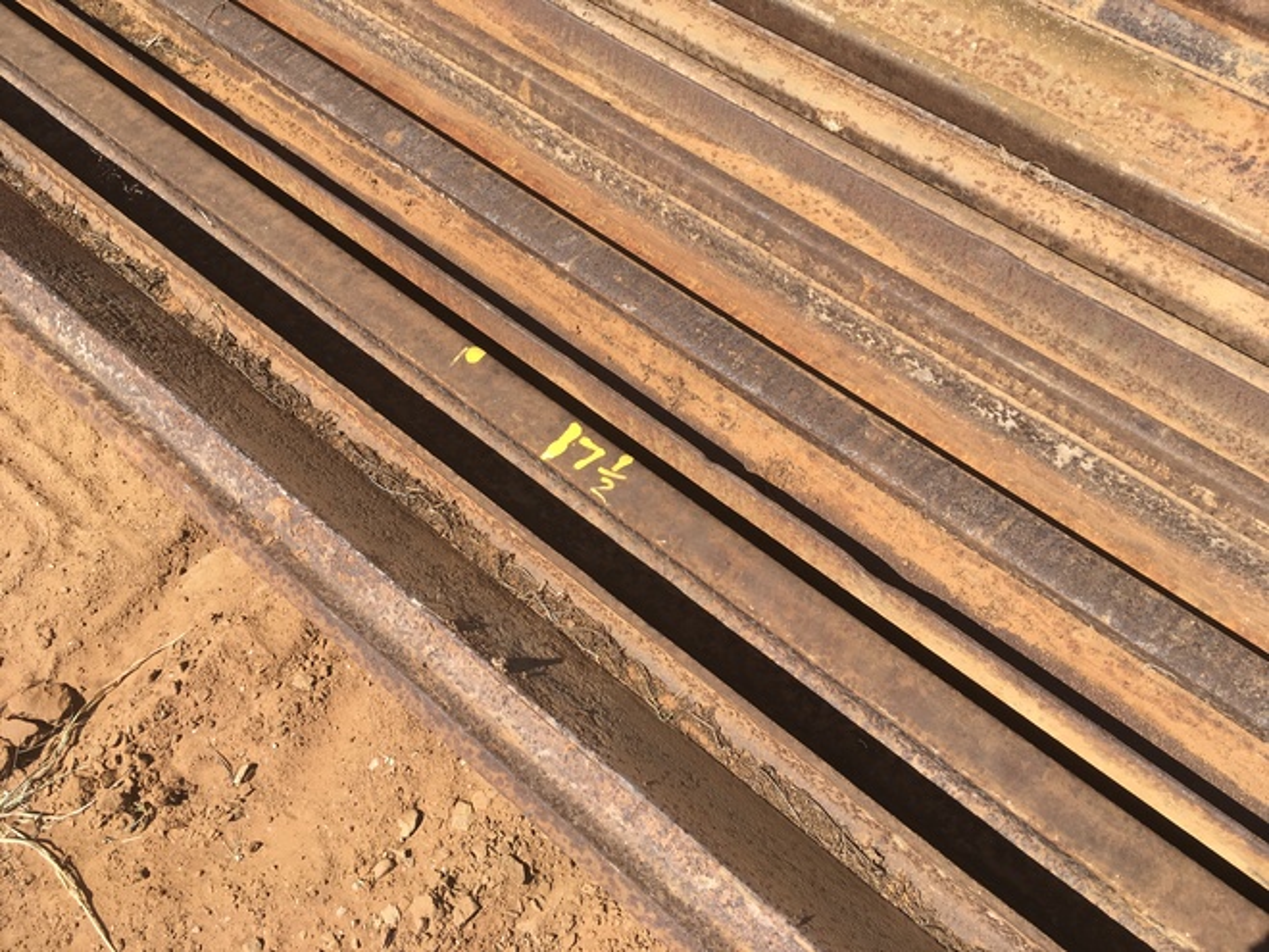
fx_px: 1063
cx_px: 634
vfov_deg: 48.2
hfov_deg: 61.7
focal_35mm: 29
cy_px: 476
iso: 25
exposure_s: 1/1115
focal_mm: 4.15
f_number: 2.2
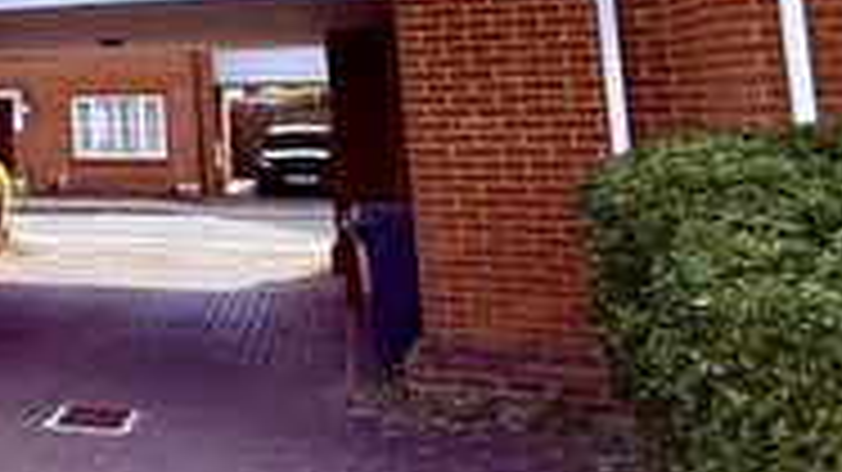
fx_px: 1272
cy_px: -2
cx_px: -527
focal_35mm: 57
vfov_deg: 20.4
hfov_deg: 24.6
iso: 50
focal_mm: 2.22
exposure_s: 1/853
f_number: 2.2
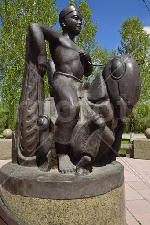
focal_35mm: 26
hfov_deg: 50.4
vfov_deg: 70.2
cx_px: 75
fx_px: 159
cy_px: 111
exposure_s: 1/160
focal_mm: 15
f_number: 10
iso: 100
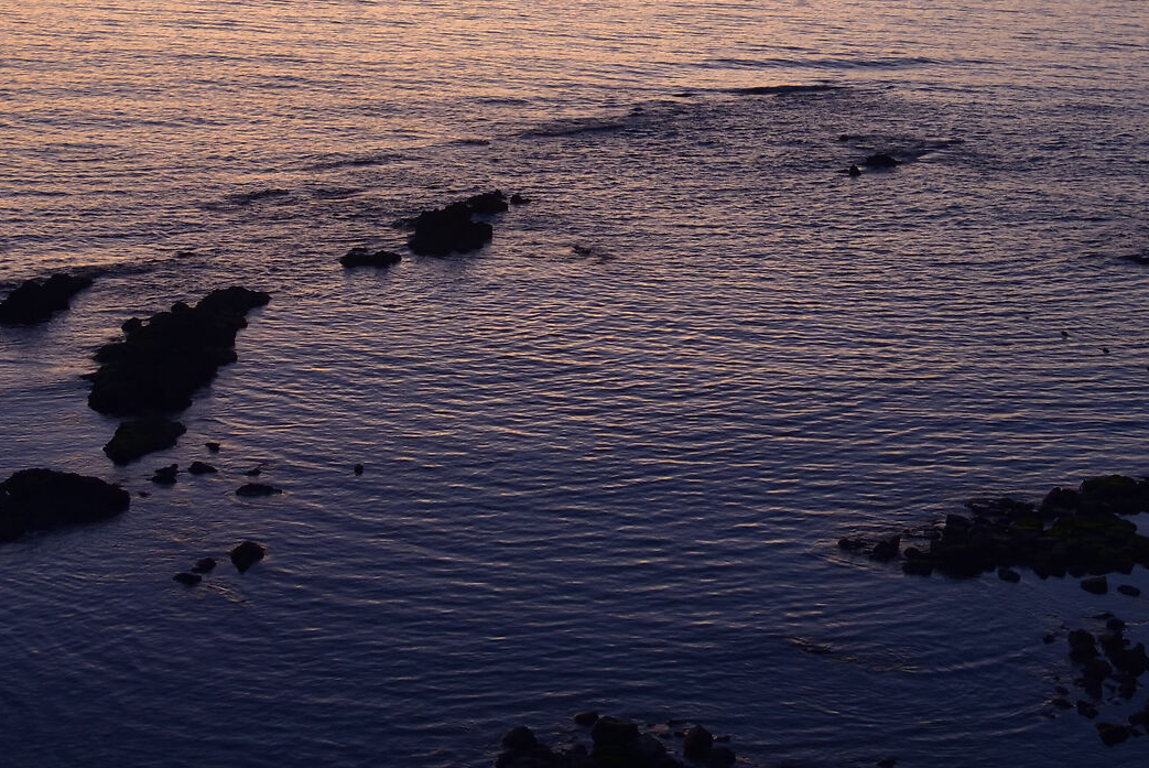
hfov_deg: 29.2
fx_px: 2204
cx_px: 523
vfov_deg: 19.4
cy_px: 64
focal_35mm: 69
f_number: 8
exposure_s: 1/13
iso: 640
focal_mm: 30
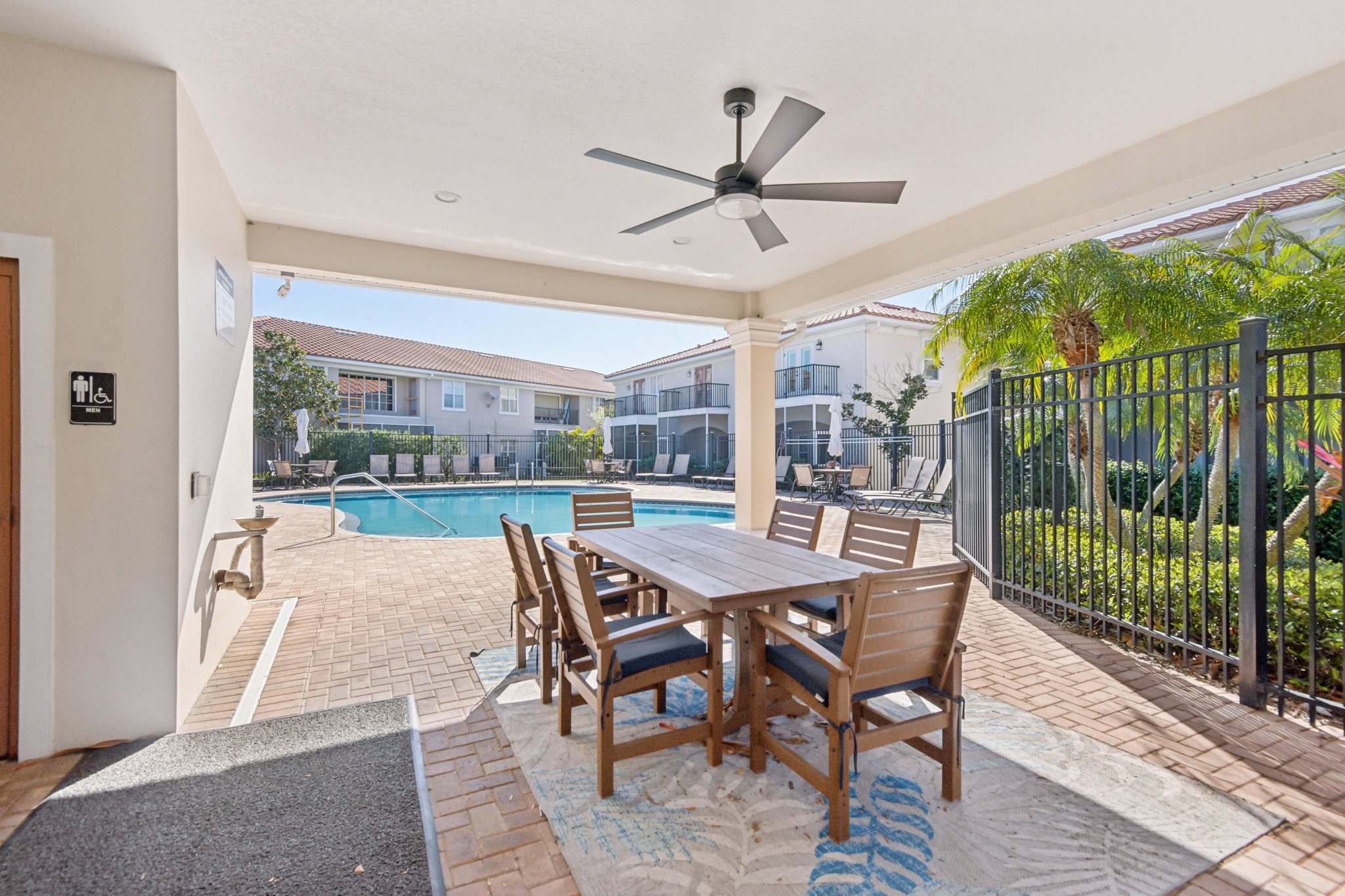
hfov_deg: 96.7
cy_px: 448
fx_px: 598
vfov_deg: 73.7
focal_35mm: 16
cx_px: 672
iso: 400
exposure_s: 1/1000
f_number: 8
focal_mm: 16
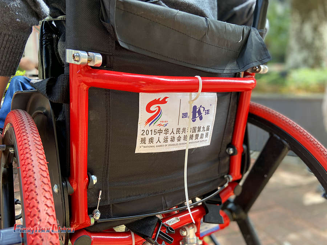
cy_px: 122
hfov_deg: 67.3
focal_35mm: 26
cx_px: 164
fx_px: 246
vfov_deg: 53.1
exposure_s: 1/260
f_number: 1.8
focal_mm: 4.25
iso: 32
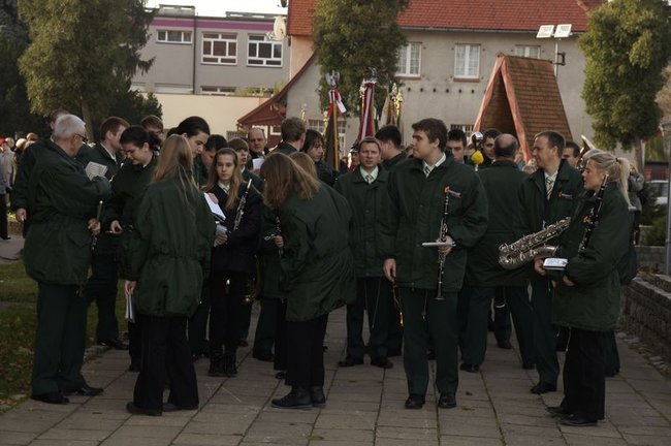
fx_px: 1536
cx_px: 336
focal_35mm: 82
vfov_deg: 16.5
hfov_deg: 24.6
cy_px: 223
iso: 100
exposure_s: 1/100
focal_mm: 55
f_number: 5.6
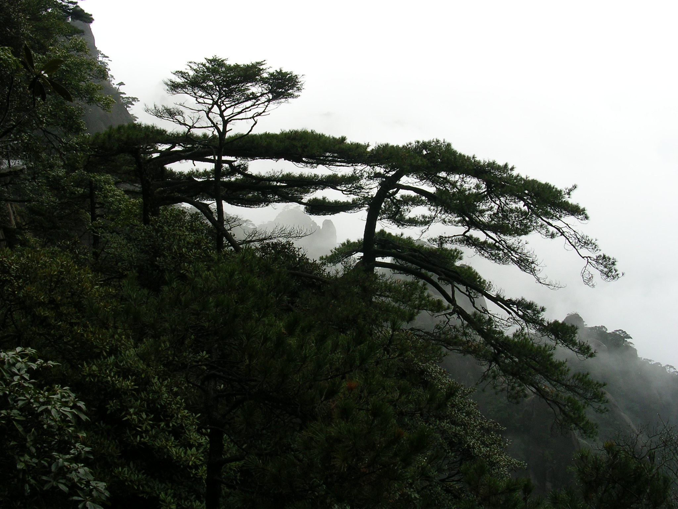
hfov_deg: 49.0
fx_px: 744
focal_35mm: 38
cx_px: 339
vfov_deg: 37.7
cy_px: 254
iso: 50
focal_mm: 5.8
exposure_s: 1/140
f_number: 5.6
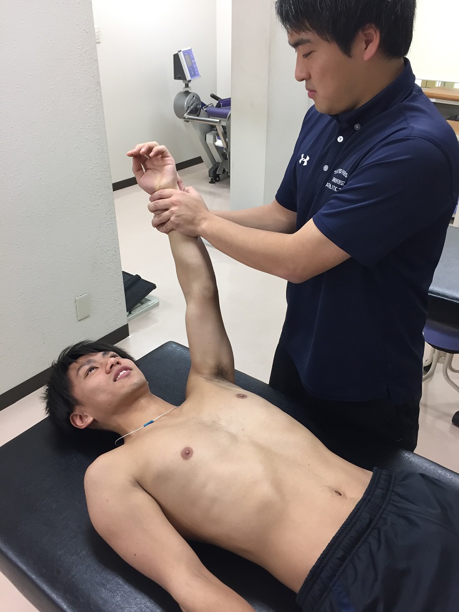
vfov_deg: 61.7
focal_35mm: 29
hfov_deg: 48.2
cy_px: 306
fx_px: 513
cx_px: 230
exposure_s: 1/30
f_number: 2.2
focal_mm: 4.15
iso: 64
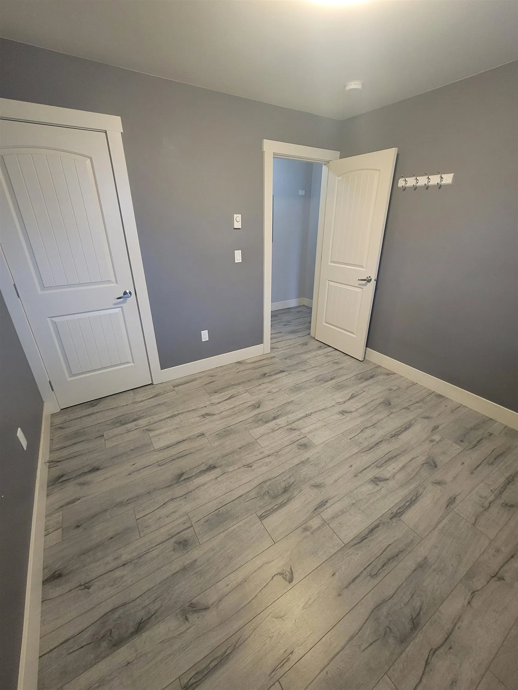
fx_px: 259
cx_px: 259
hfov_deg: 89.9
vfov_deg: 106.2
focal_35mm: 13
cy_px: 345
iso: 500
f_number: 2.2
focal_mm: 2.2
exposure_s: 1/30
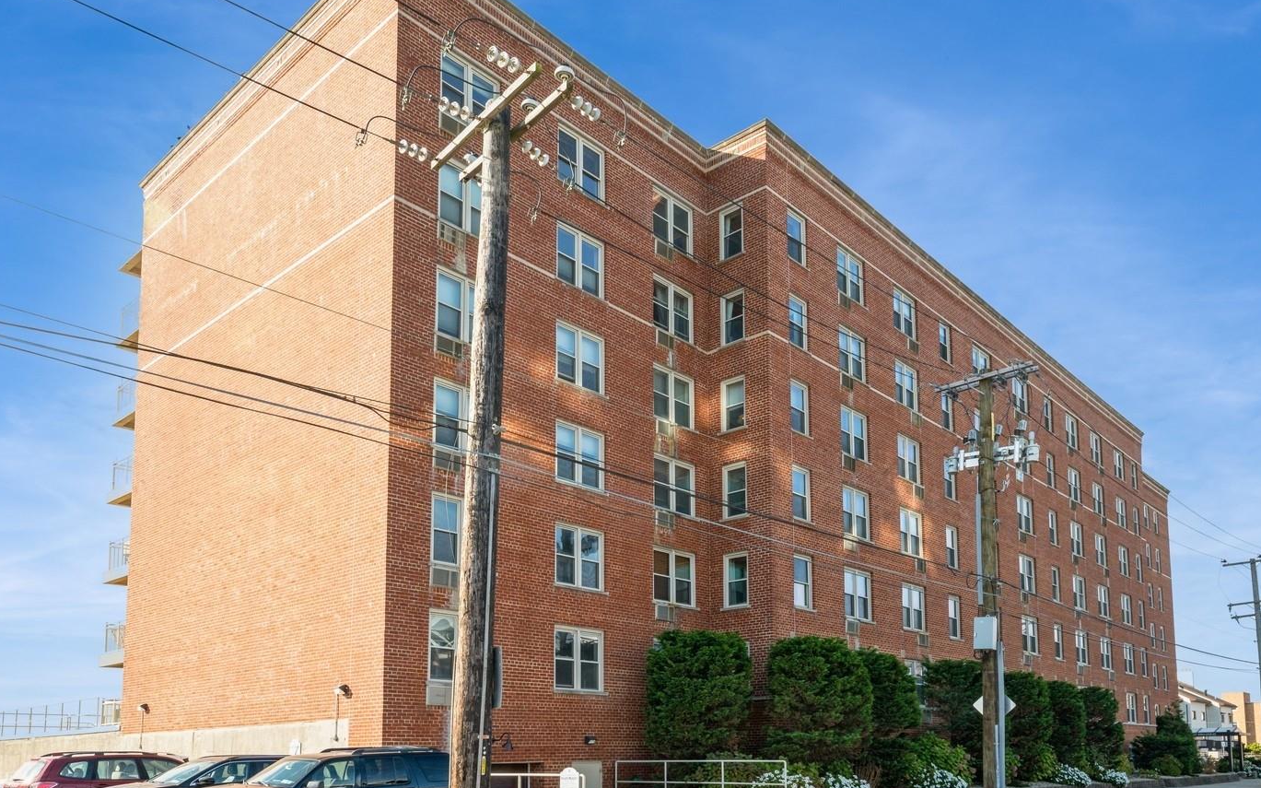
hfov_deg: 72.5
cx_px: 669
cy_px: 390
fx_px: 859
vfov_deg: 49.3
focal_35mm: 25
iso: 640
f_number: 14
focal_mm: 21
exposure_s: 1/200
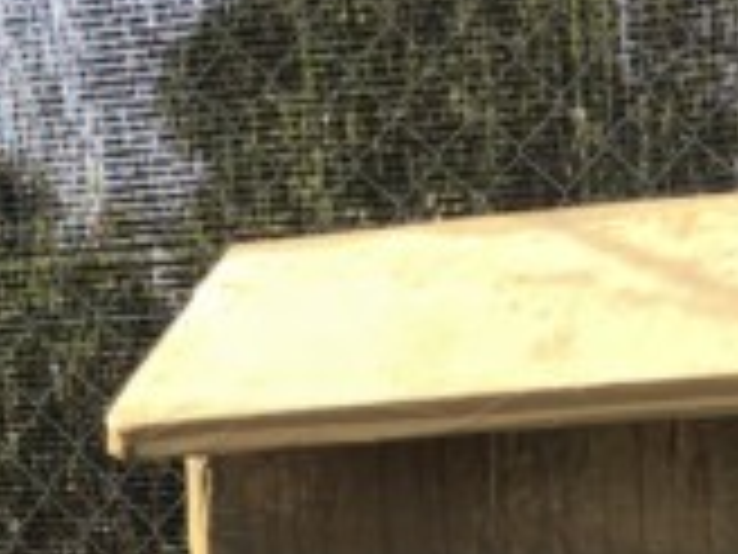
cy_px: 739
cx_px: 216
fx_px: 2366
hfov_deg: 17.7
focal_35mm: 111
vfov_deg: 12.9
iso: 40
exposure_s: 1/120
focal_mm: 3.99
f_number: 1.8
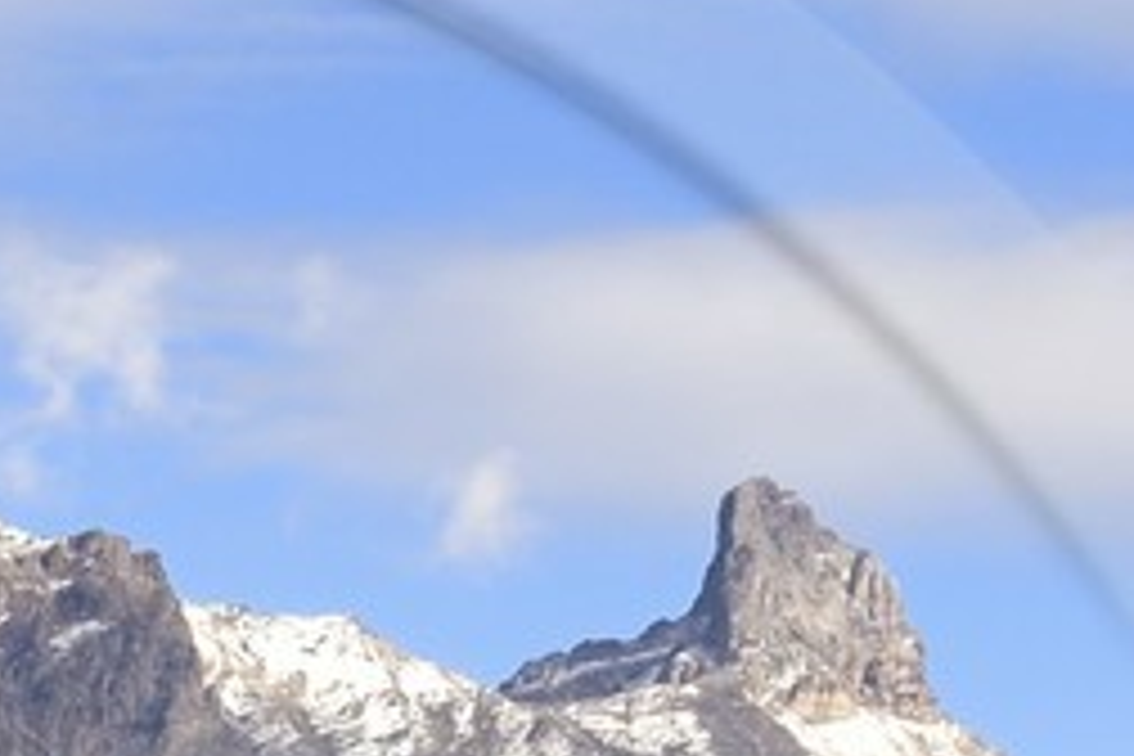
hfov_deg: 6.7
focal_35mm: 305
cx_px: -306
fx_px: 9607
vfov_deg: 4.4
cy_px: 1512
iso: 200
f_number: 11
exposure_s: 1/250
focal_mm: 48
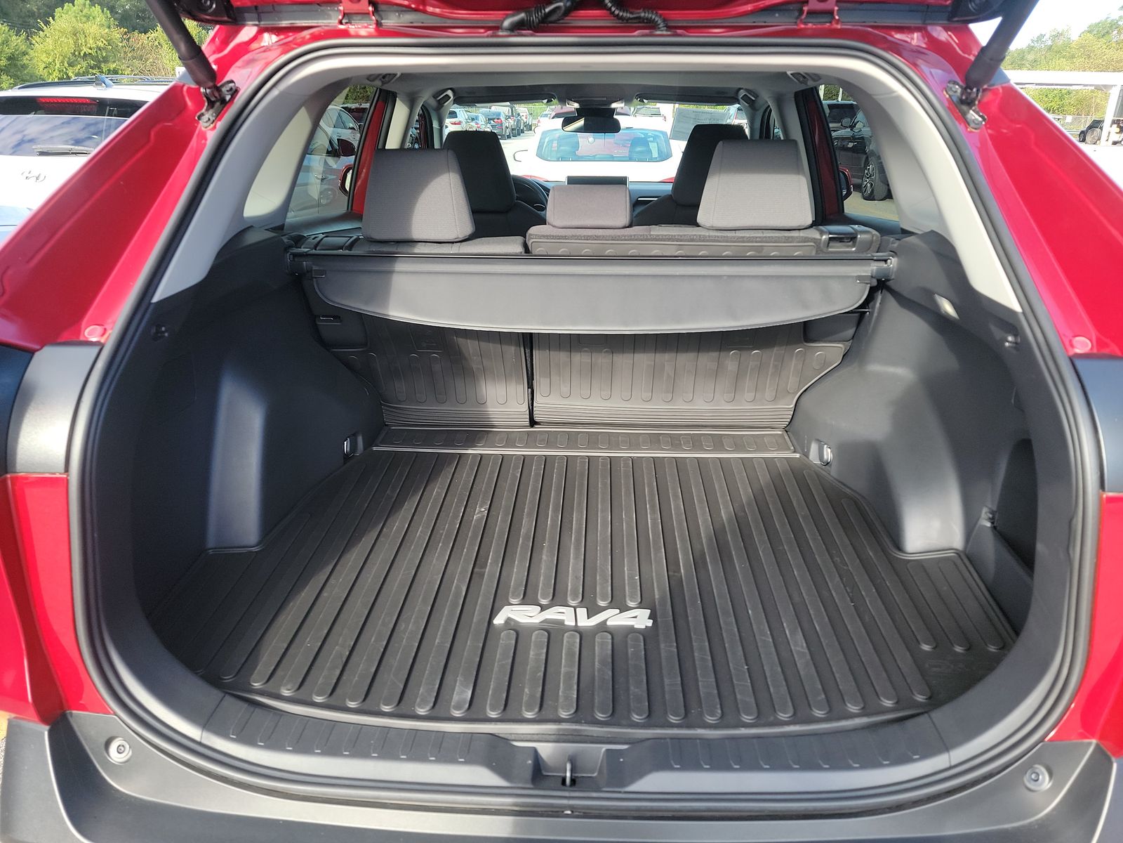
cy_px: 422
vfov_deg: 56.8
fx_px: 779
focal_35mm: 24
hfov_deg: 71.6
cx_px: 562
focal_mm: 6.7
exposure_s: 1/119
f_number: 1.8
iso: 74
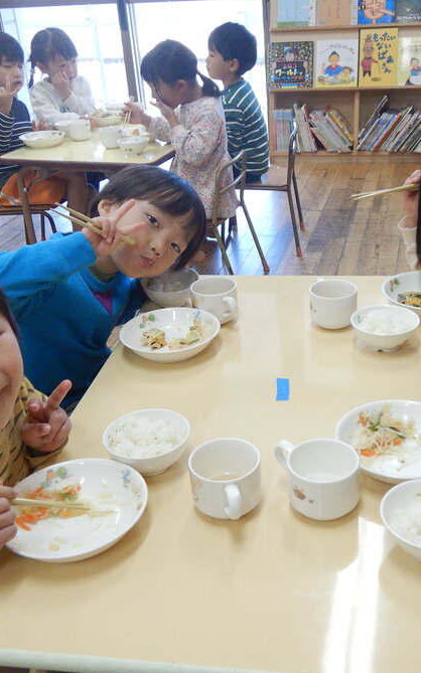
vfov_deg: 51.5
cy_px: 338
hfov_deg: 33.4
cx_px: 265
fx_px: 698
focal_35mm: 38
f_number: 2.8
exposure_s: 1/40
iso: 125
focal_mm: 4.3
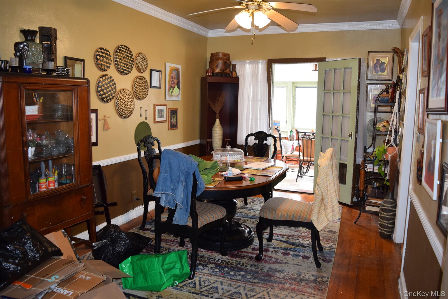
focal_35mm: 27
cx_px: 224
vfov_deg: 47.9
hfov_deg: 67.4
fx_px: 336
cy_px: 150
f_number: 4
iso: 800
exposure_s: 1/60
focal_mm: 18
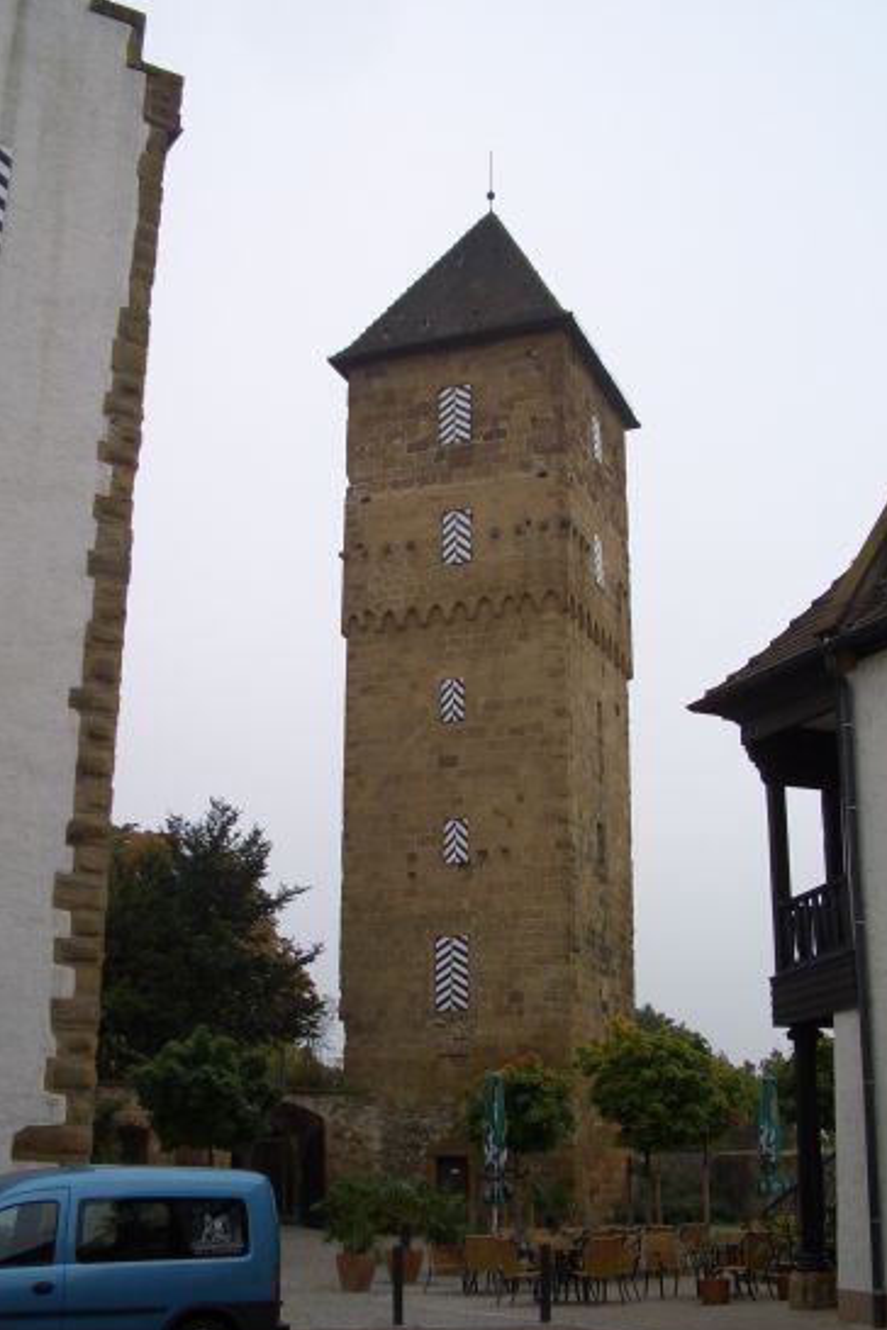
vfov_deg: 48.4
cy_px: 726
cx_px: 468
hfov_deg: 33.4
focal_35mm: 40
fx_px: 1478
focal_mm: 5.8
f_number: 4.3
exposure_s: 1/160
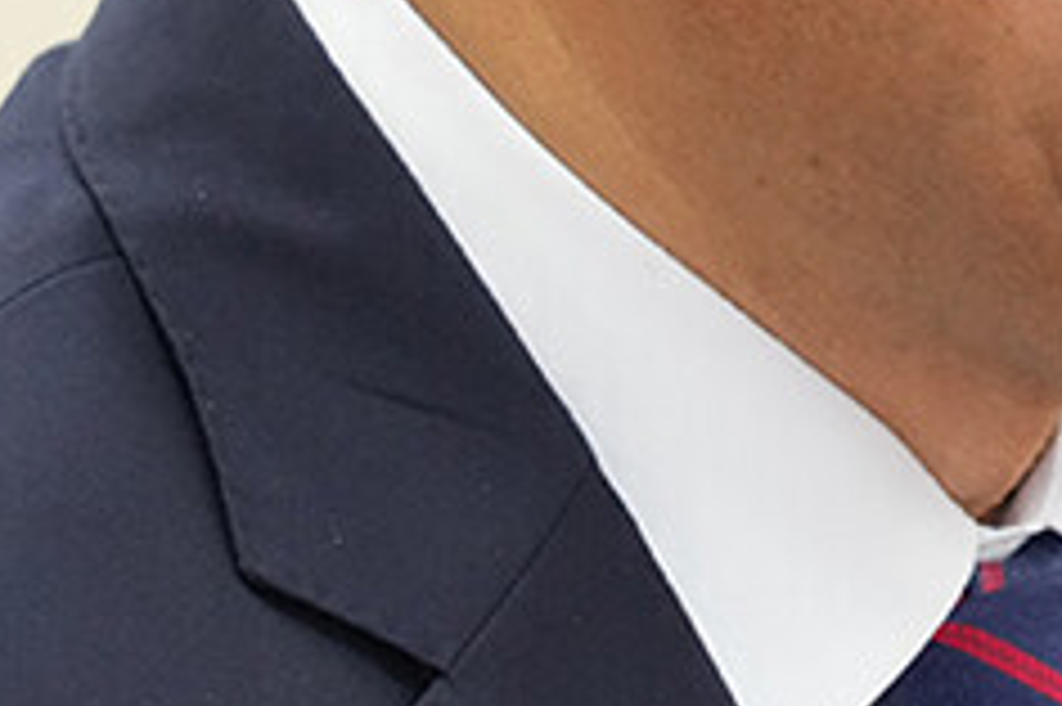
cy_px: -67
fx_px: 12617
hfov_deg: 4.8
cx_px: 1179
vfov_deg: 3.2
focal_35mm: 428
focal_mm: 105
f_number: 5
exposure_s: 1/160
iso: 3200
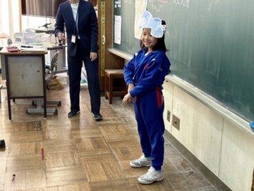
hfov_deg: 39.6
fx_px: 352
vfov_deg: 30.3
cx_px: 127
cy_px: 96
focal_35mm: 48
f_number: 1.78
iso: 64
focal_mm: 6.76
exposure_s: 1/60
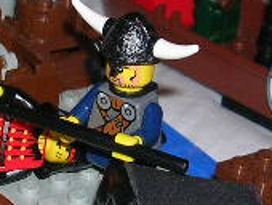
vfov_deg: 10.4
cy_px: 66
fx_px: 1125
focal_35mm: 143
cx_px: 184
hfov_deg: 13.8
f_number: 2.8
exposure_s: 1/60.1
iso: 50
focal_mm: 5.8
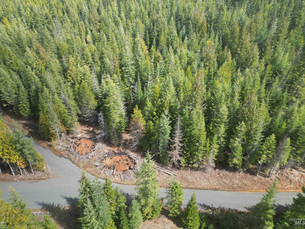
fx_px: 220
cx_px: 154
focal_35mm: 25
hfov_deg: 69.4
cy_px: 111
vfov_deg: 54.9
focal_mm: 6.72
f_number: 1.7
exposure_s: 1/800
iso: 100
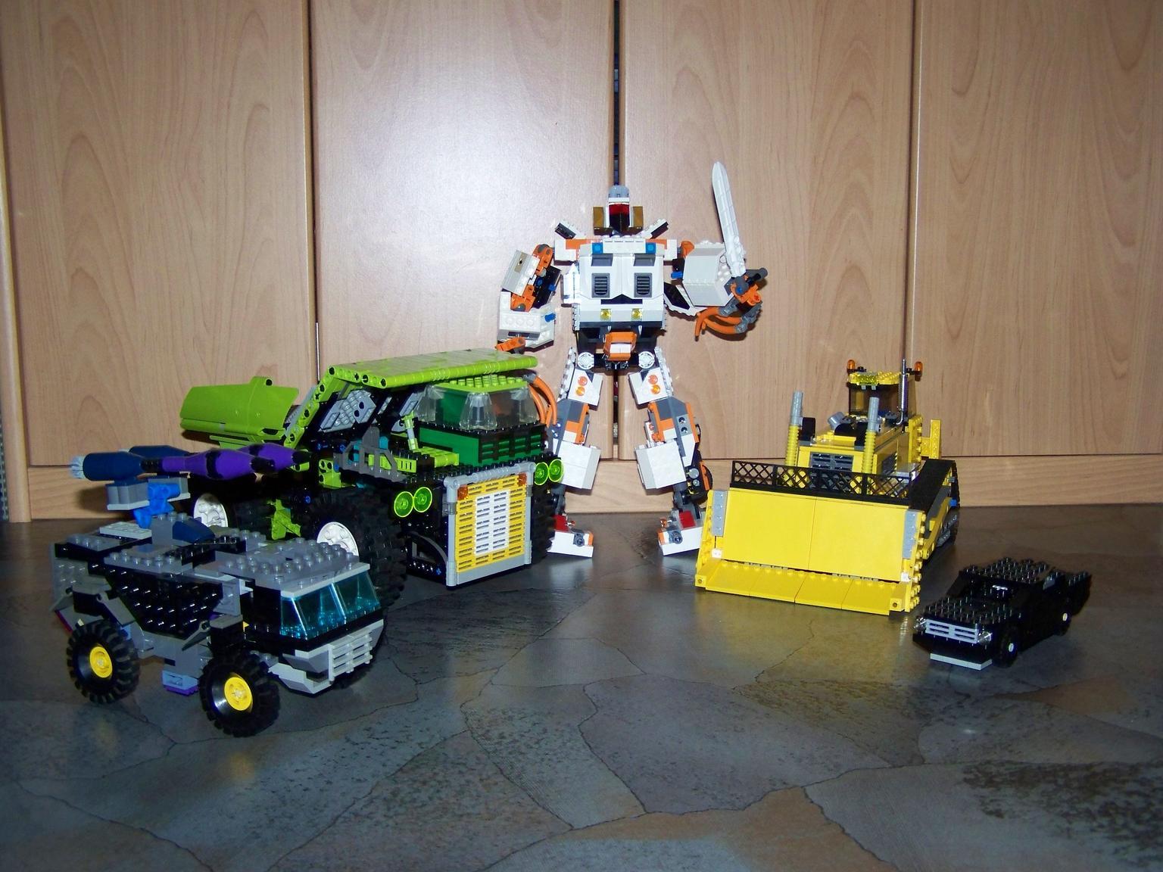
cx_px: 582
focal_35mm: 38
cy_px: 436
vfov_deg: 37.7
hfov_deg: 49.0
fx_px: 1277
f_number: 2.8
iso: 200
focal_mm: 6.3
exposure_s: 1/30
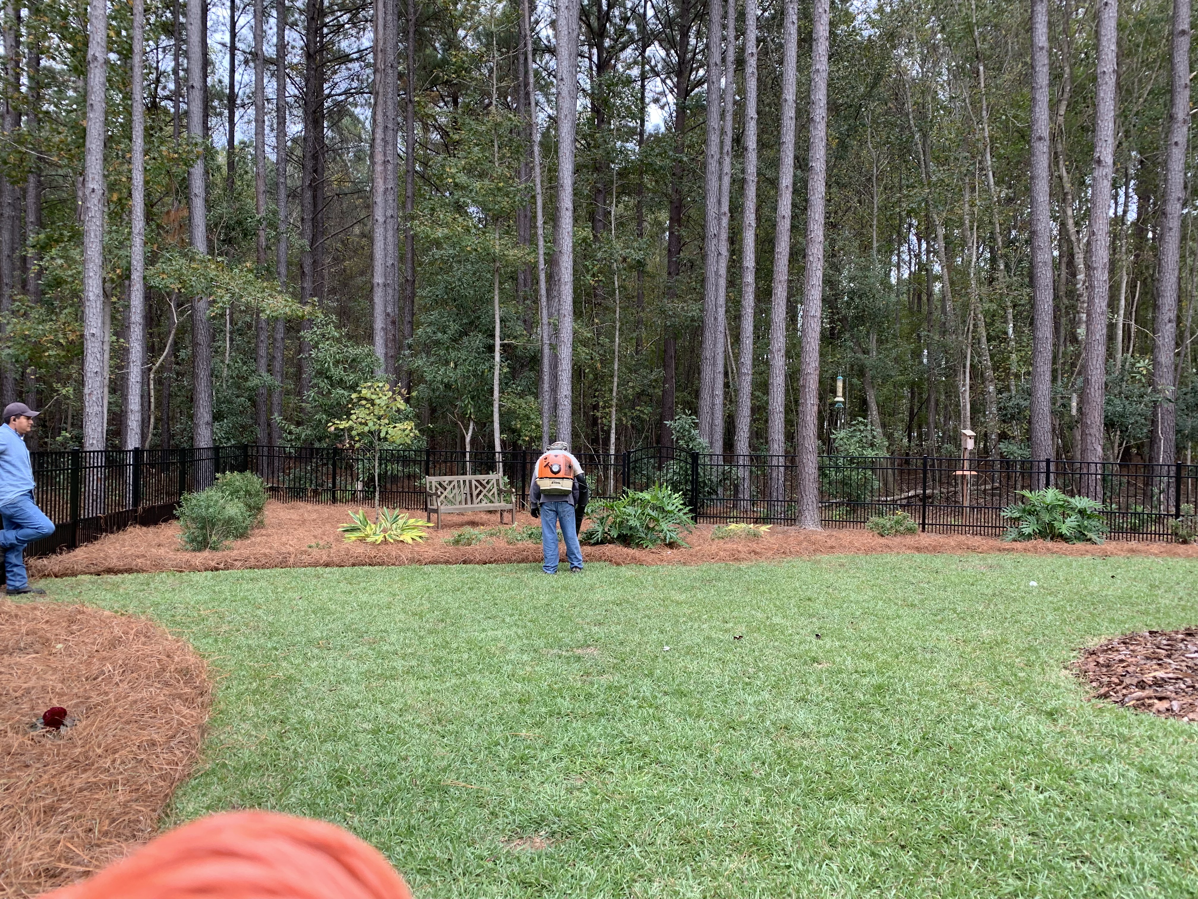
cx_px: 599
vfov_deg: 53.1
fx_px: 900
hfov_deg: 67.3
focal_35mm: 26
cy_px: 450
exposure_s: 1/122
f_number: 1.8
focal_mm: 4.25
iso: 25
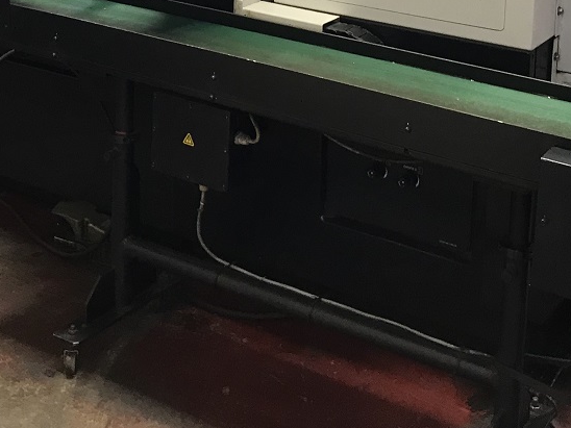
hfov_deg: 28.5
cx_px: 258
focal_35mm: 68
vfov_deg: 20.4
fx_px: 1122
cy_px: -70
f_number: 1.8
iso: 32
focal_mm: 3.99
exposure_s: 1/24
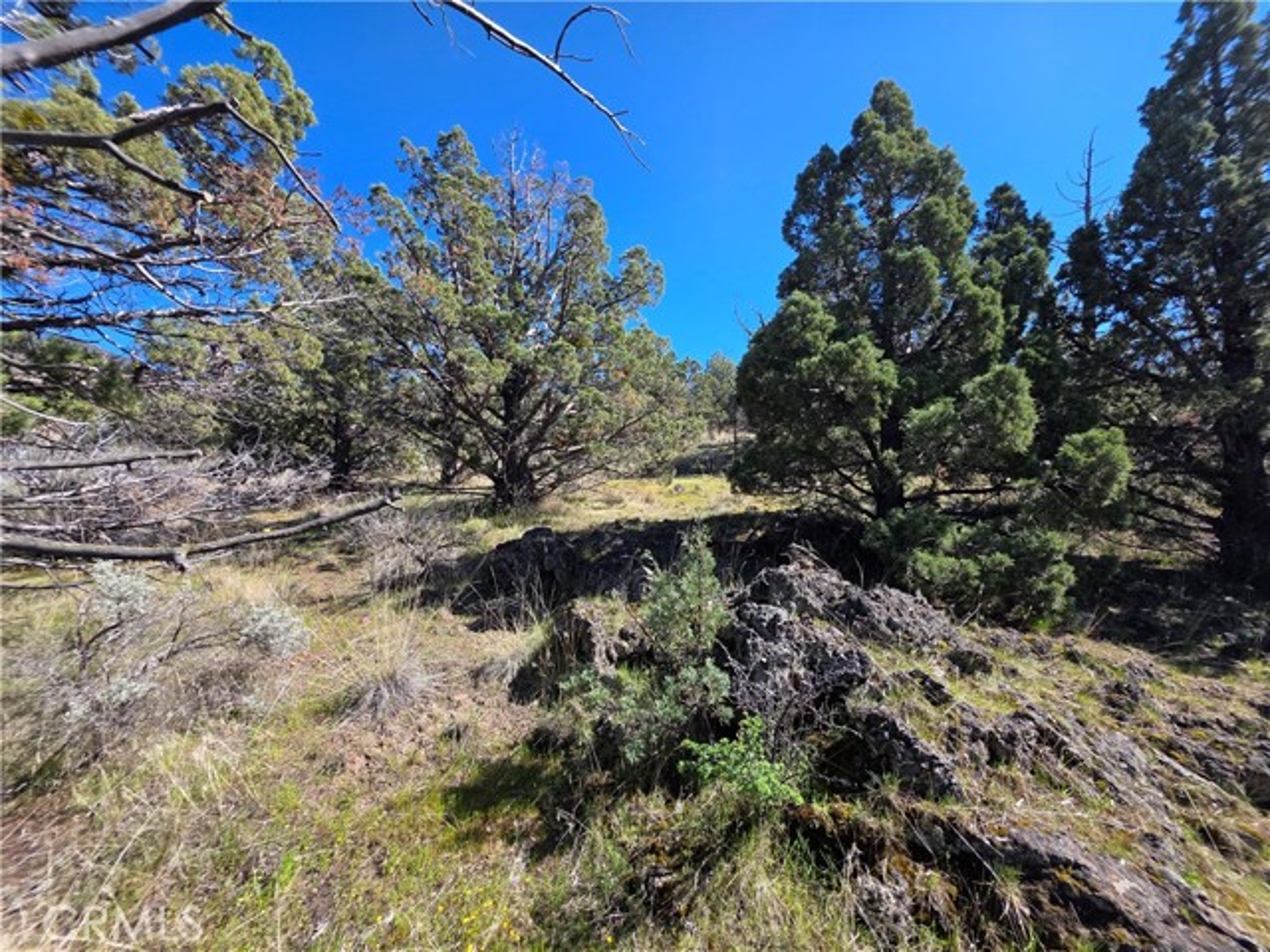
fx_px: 477
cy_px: 476
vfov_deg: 89.9
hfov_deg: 106.2
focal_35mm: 13
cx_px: 635
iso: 40
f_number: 1.9
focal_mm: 2.2
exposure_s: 1/927
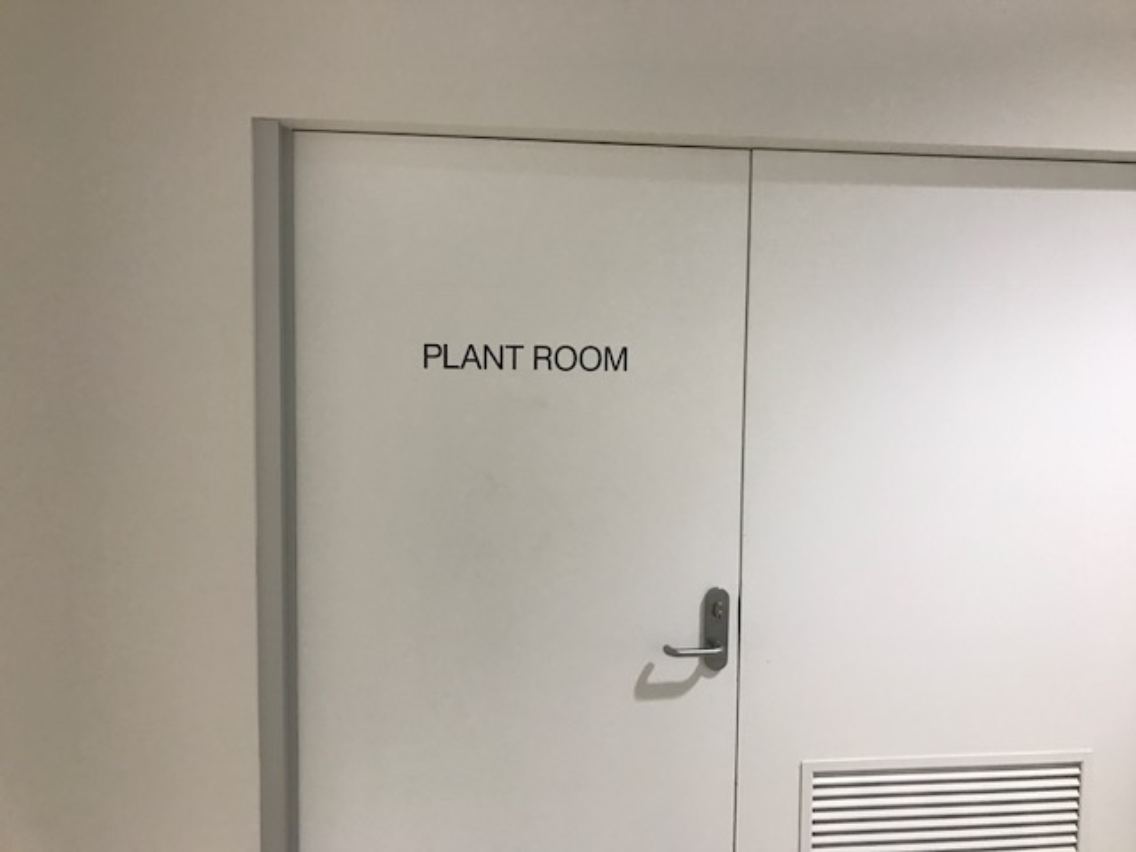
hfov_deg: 63.4
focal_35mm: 28
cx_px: 568
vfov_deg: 49.7
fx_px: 919
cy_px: 426
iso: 25
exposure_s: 1/33
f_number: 1.8
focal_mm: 3.99
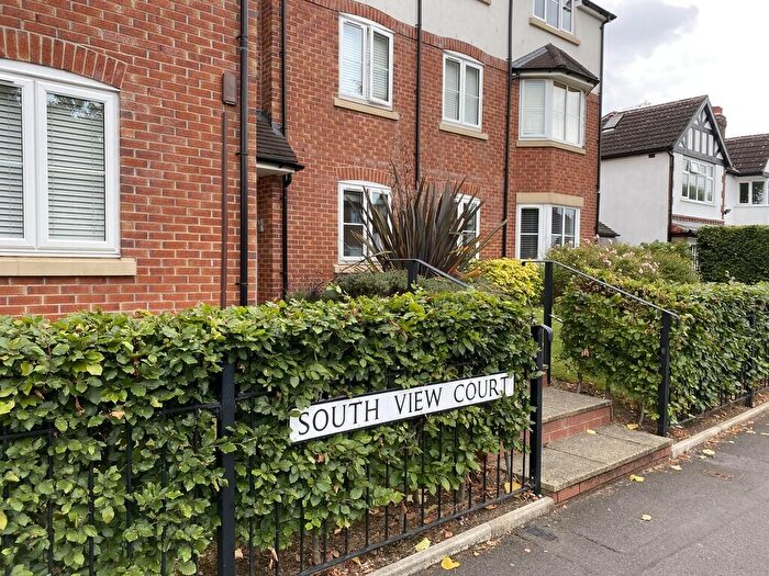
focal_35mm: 26
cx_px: 384
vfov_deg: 53.1
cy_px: 288
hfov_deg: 67.3
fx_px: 578
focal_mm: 4.25
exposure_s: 1/320
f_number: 1.8
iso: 32
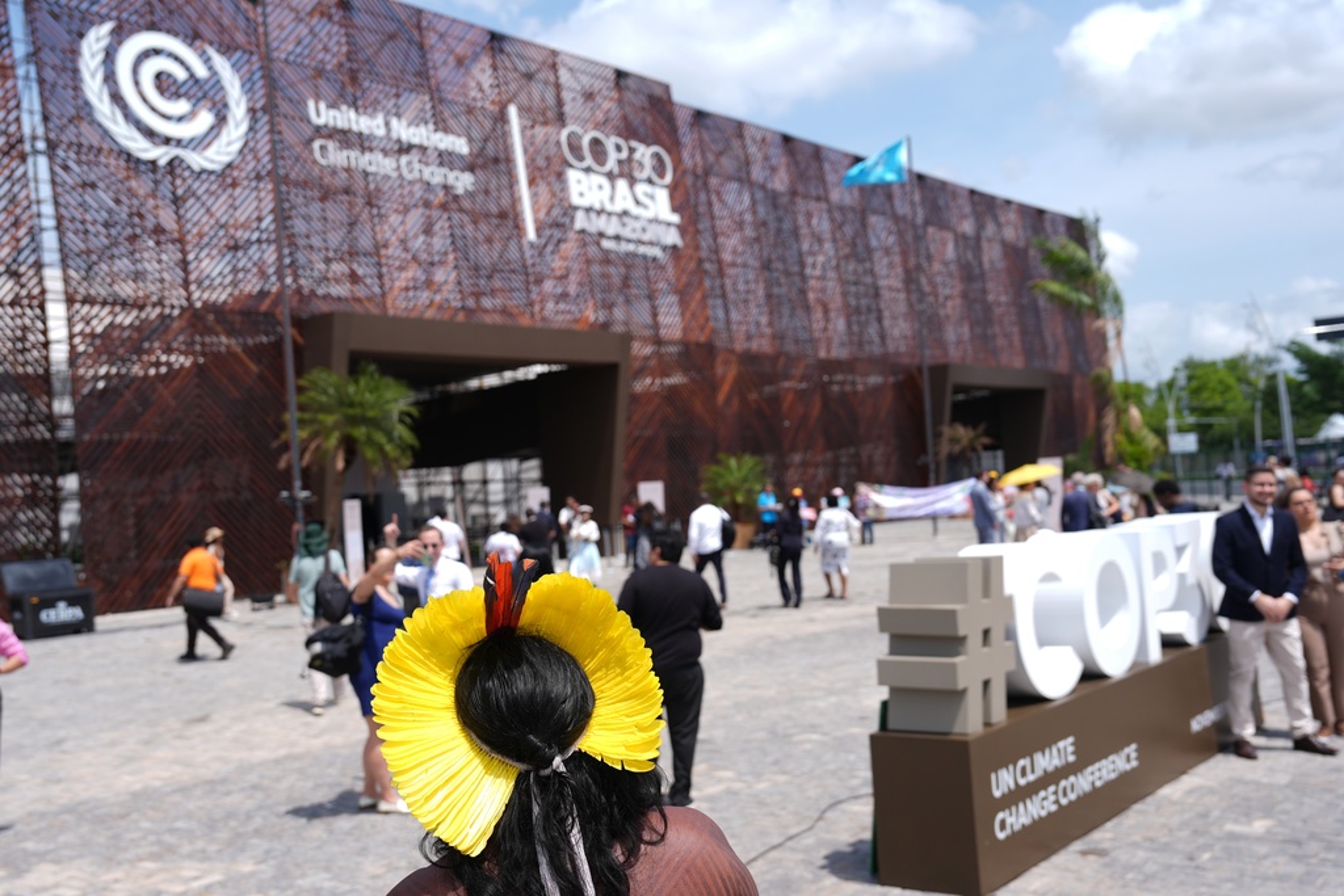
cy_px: 448
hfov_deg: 54.4
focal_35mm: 35
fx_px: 1307
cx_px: 672
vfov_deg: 37.9
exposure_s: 1/2000
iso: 200
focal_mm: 35
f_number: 4
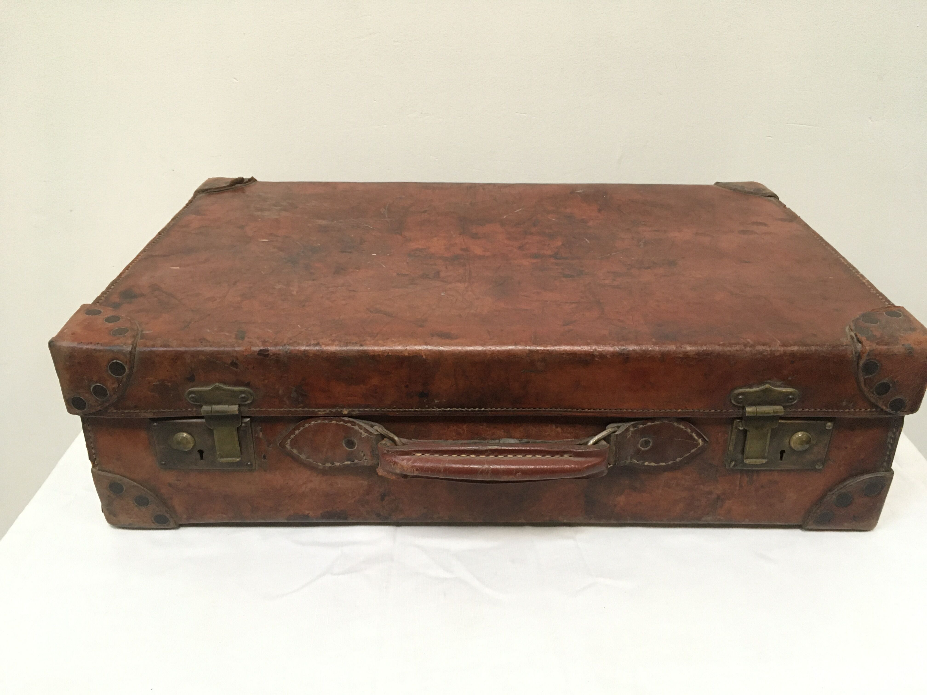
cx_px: 464
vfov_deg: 48.2
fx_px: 777
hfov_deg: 61.7
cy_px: 348
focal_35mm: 29
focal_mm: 4.15
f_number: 2.2
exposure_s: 1/33
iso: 200
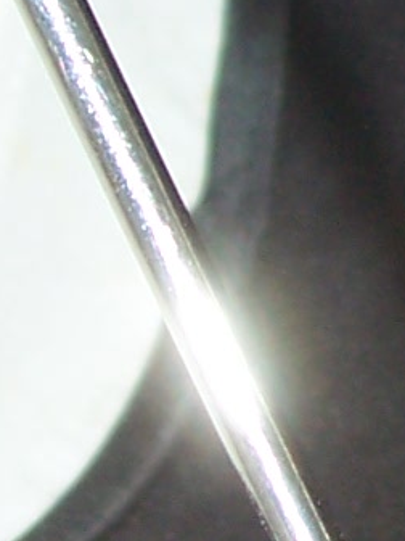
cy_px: 42
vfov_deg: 6.9
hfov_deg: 5.1
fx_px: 4493
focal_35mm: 288
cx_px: 841
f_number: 2.8
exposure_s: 1/60
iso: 80
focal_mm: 7
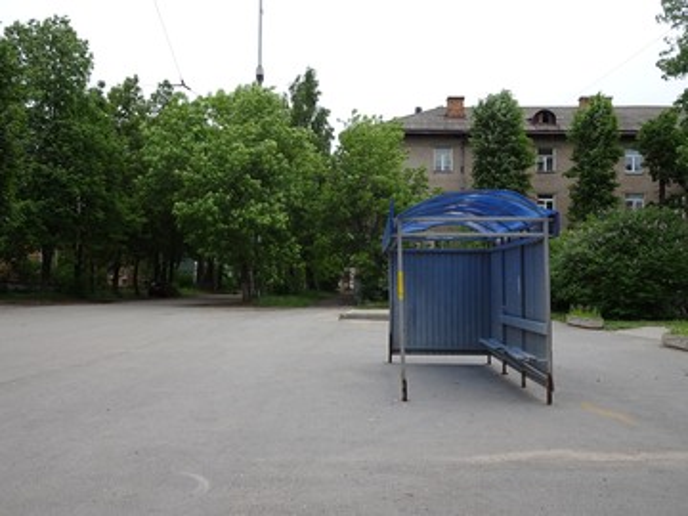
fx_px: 676
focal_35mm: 34
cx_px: 344
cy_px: 258
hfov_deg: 54.0
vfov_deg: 41.8
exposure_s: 1/80
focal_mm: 5.79
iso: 80
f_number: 4
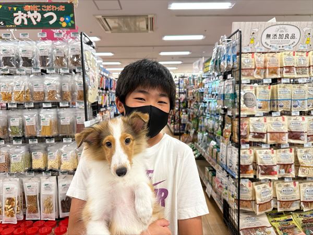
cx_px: 156
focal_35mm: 24
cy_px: 118
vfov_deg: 56.8
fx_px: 217
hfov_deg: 71.6
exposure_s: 1/60
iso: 125
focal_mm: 6.86
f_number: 1.78
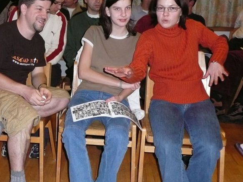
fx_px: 330
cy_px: 89
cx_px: 86
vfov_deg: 30.9
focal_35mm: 47
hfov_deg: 40.1
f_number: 3.6
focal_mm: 5.5
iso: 400
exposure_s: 1/30
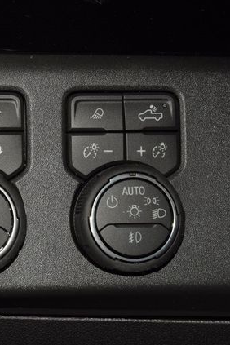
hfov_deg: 8.6
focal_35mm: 159
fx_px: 1524
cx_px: -16
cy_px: 172
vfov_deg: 12.9
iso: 100
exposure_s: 1/125
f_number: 8
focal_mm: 70
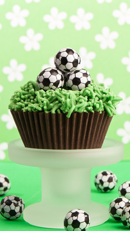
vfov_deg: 11.4
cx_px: 64
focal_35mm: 189
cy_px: 125
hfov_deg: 6.4
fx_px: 1154
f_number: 11
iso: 200
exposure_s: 1/80
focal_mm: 105
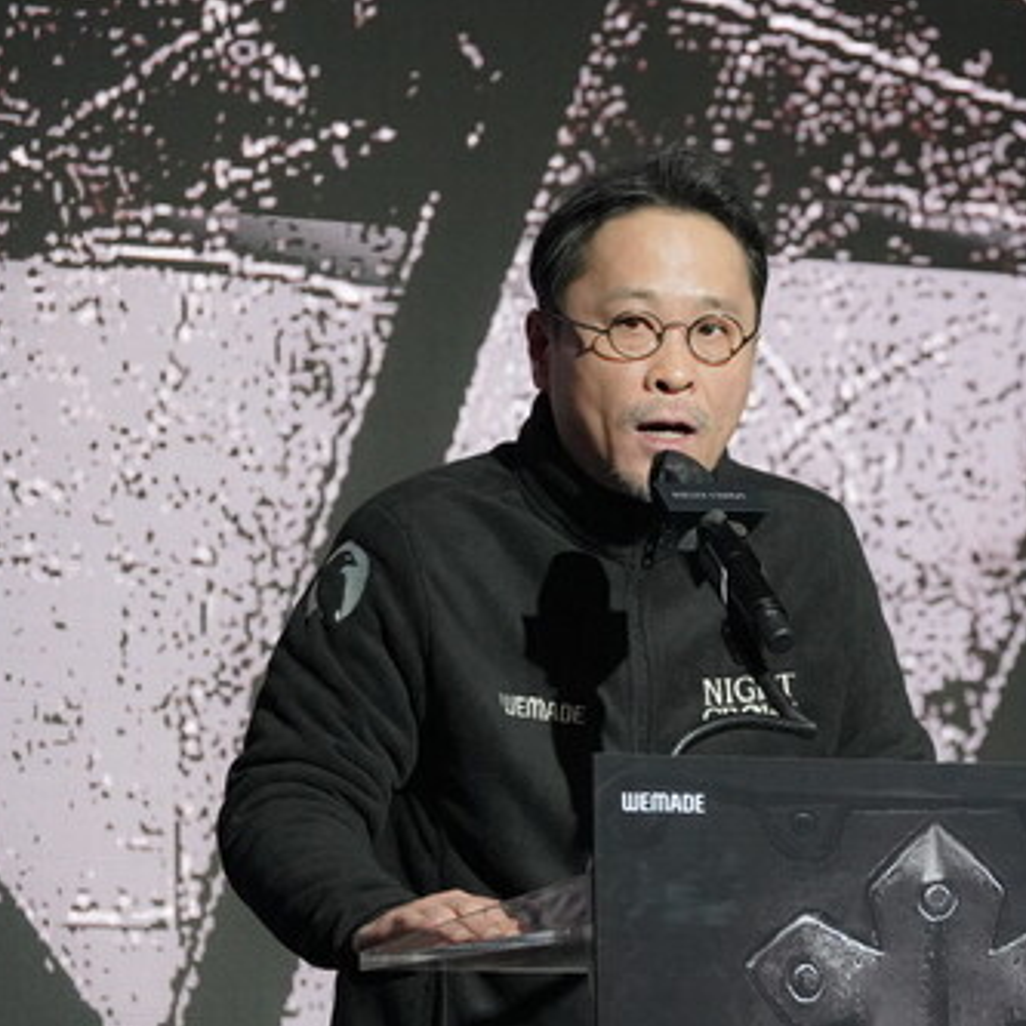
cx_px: 783
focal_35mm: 348
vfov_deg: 5.0
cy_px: 533
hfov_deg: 5.0
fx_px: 11670
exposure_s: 1/320
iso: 12800
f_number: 6.3
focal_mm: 227
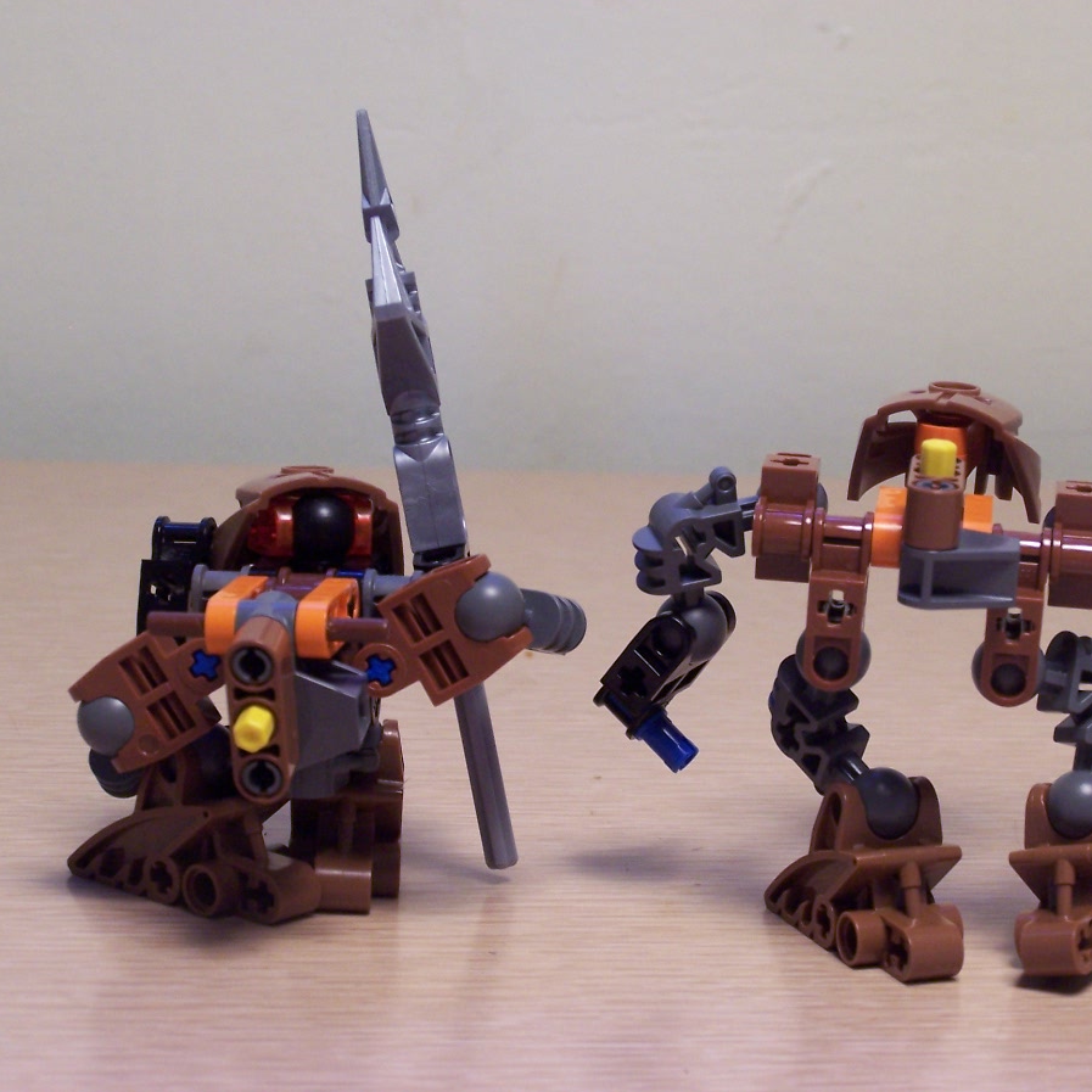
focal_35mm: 97
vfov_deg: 17.9
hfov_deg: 17.9
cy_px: 547
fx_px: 3462
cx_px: 671
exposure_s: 1/15
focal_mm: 13.7
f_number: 3.2
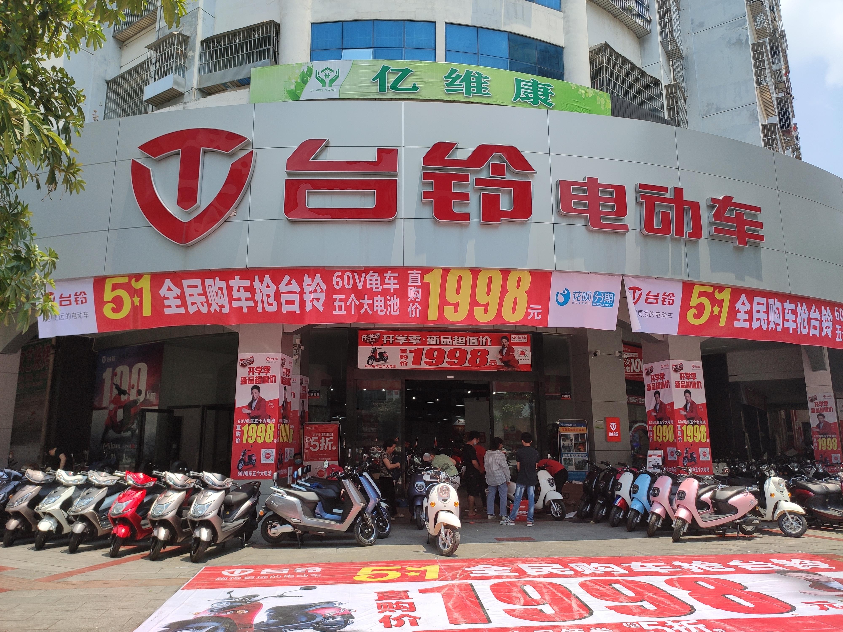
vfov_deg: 53.1
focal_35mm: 26
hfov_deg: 67.3
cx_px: 422
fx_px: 633
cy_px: 316
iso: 112
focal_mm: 4.77
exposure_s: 1/1766
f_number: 1.75
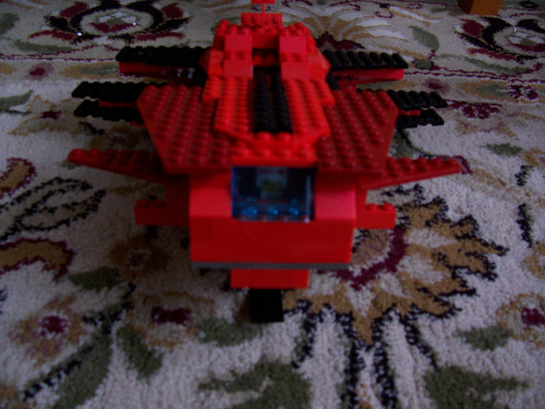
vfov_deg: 41.8
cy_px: 204
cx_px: 272
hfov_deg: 54.0
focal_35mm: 34
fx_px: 535
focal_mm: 5.6
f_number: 2.7
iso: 160
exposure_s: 1/8
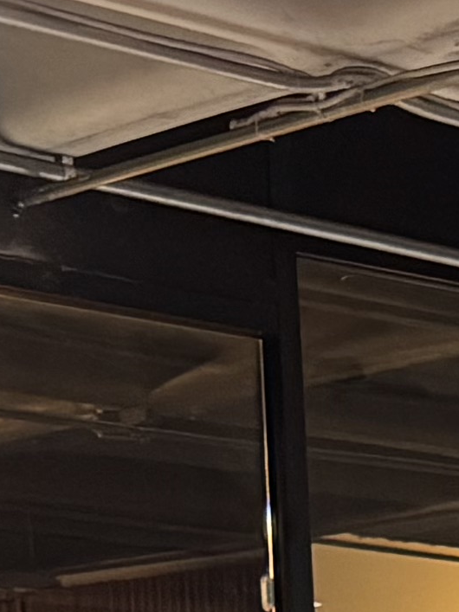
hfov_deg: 7.1
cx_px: 1217
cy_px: 1771
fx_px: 3431
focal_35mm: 194
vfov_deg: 8.6
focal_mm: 6.76
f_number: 1.78
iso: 800
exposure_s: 1/60
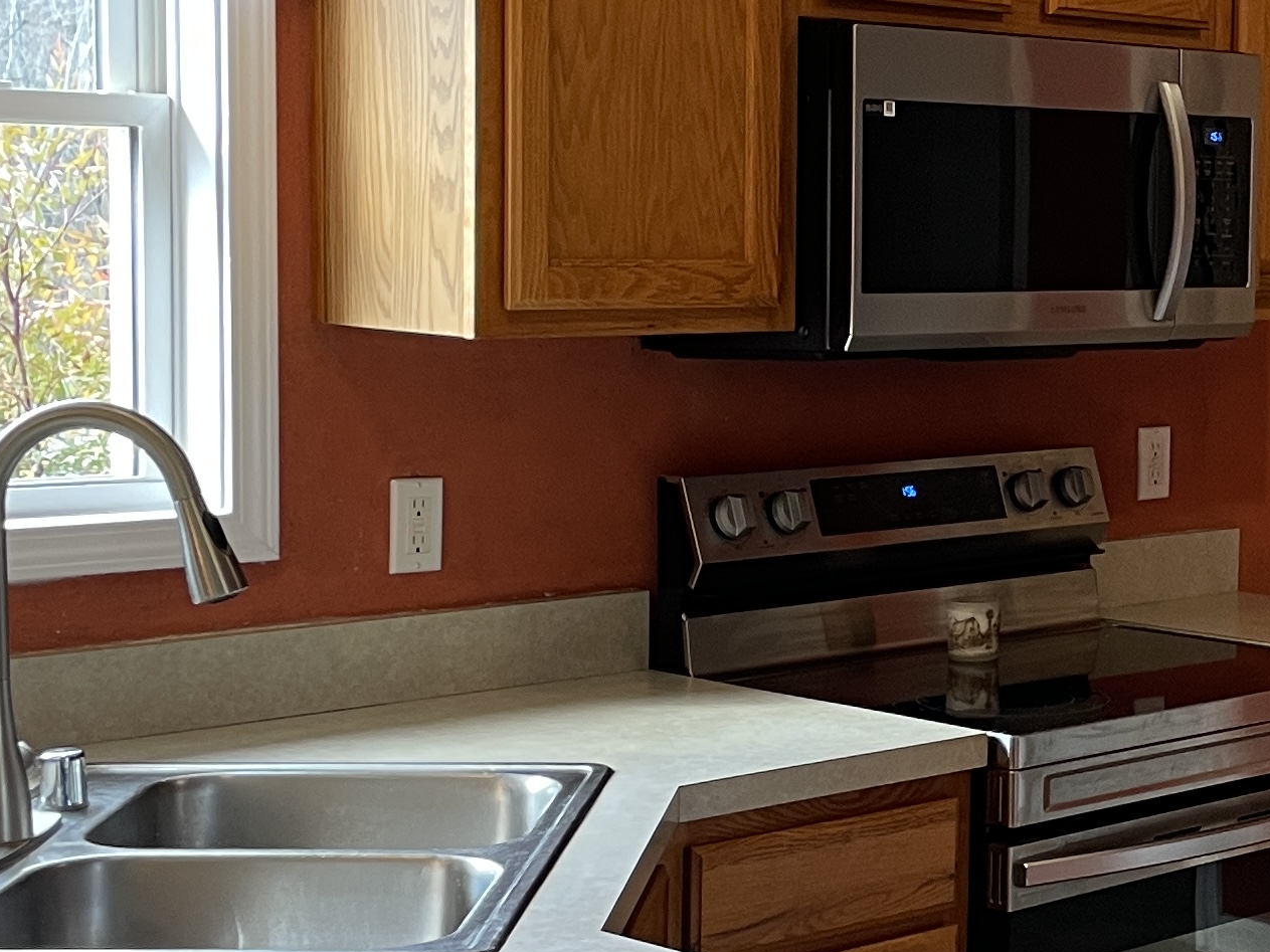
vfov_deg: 17.8
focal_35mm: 83
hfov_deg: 22.4
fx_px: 3045
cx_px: 1362
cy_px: 483
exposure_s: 1/60
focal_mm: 4.2
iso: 100
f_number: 1.6
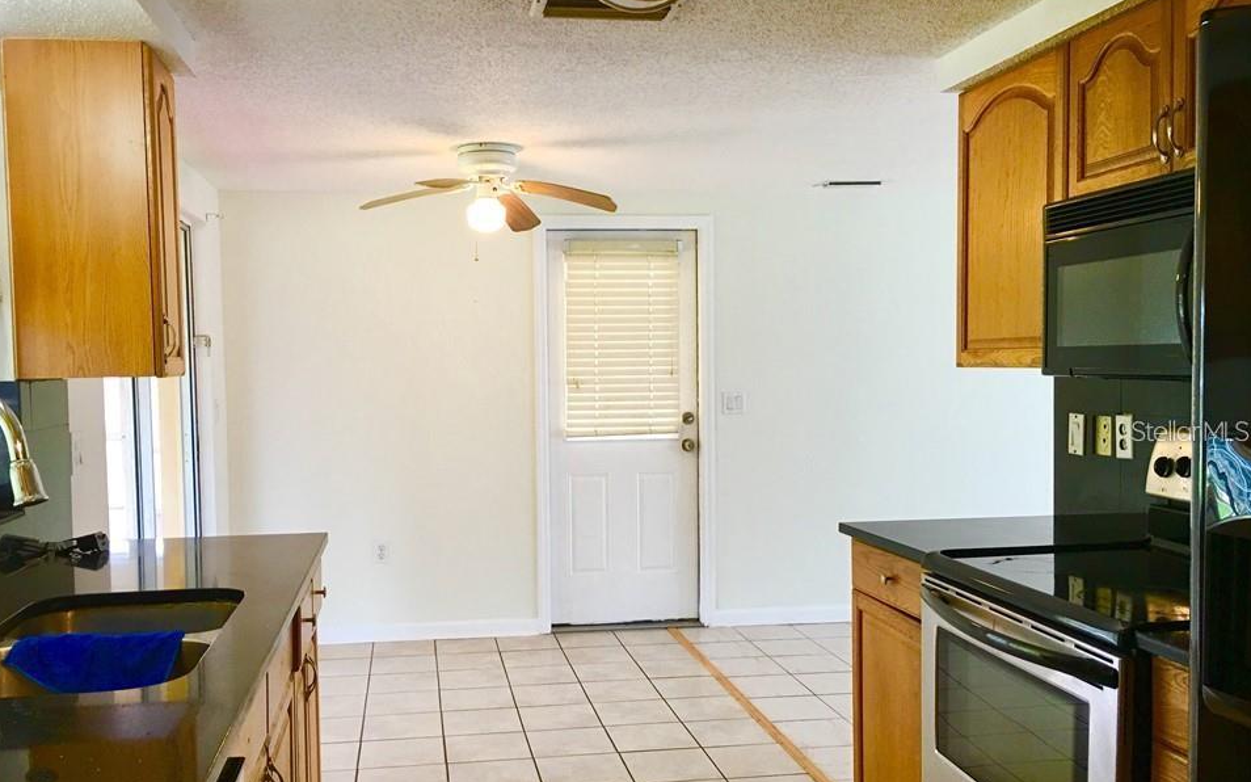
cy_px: 430
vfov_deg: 38.3
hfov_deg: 58.1
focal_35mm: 33
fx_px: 1125
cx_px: 584
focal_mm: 4.15
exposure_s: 1/30
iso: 40
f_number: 2.2
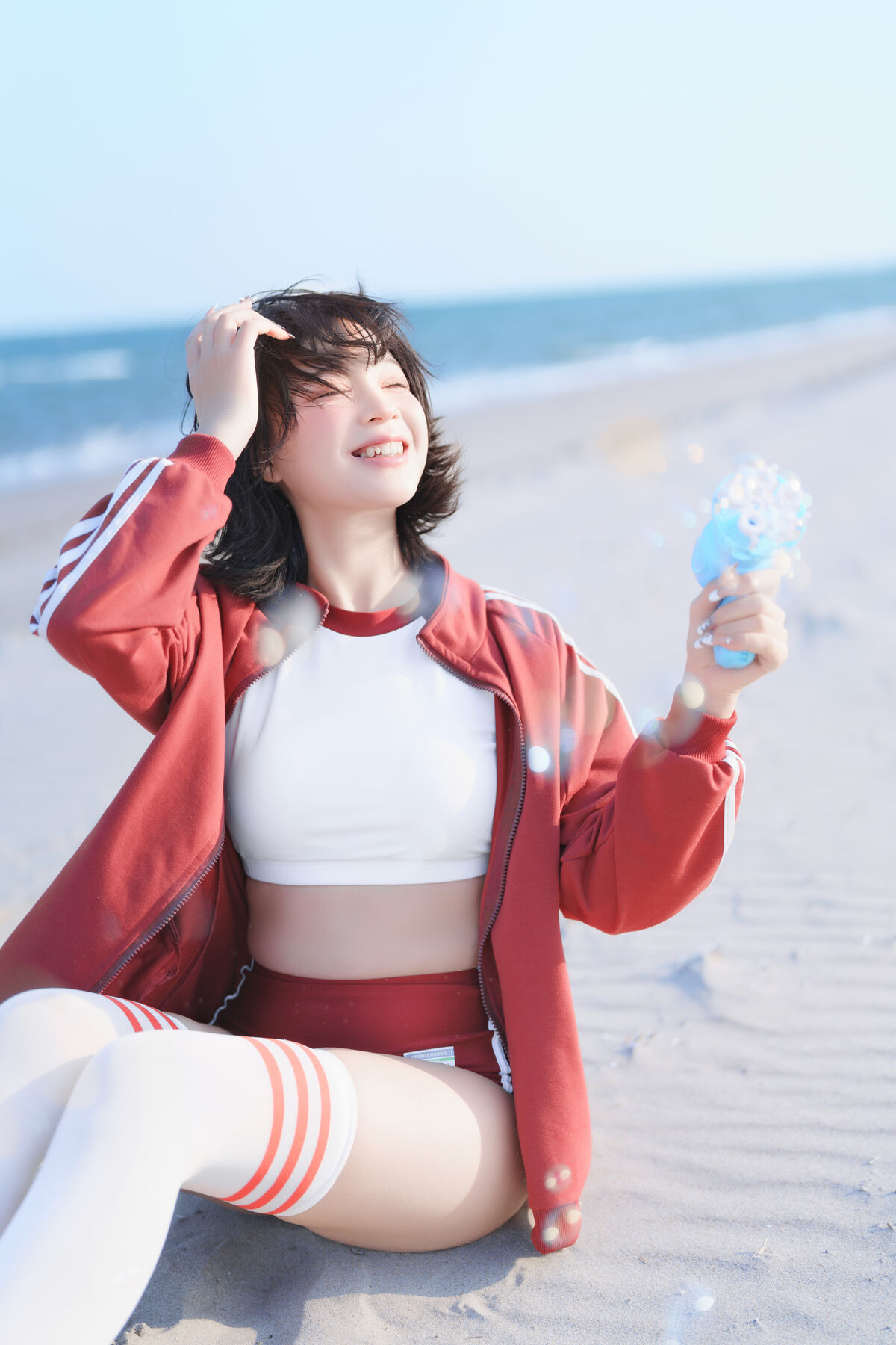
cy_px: 672
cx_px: 448
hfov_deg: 27.0
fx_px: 1867
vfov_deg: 39.6
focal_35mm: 50
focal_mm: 50
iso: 100
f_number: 1.4
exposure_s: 1/4000
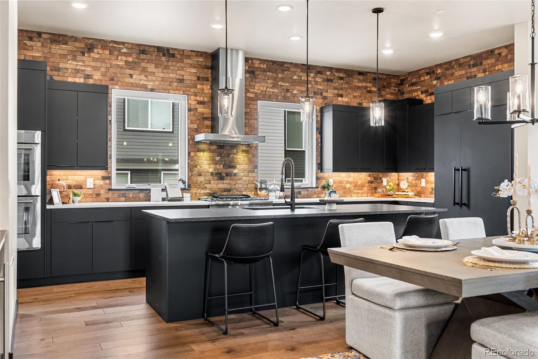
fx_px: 463
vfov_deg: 42.4
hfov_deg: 60.3
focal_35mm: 31
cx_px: 269
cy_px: 180
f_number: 8
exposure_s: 1/2
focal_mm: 31
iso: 200
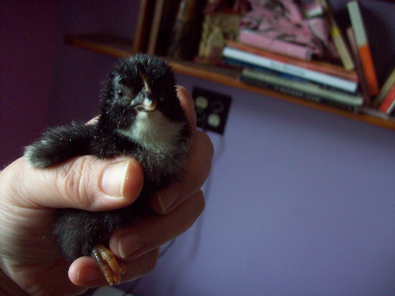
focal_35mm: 36
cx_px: 198
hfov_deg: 51.4
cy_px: 148
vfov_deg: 39.6
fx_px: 411
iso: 160
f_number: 2.7
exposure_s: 1/11.3
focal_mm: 6
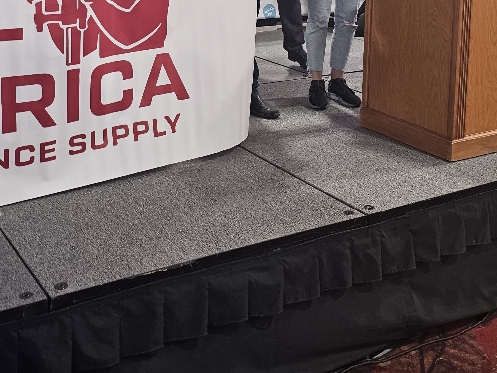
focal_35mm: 51
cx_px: 229
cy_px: -31
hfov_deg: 37.5
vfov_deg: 26.5
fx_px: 732
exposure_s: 1/58
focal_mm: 6.3
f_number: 1.7
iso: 200
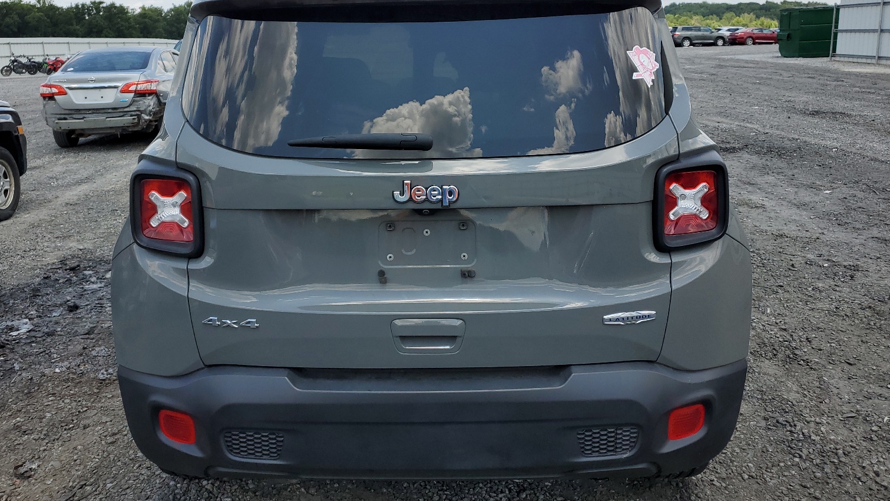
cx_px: 421
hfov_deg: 64.3
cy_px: 195
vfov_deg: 38.8
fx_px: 708
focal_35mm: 30
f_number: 1.5
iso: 50
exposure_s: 1/2000
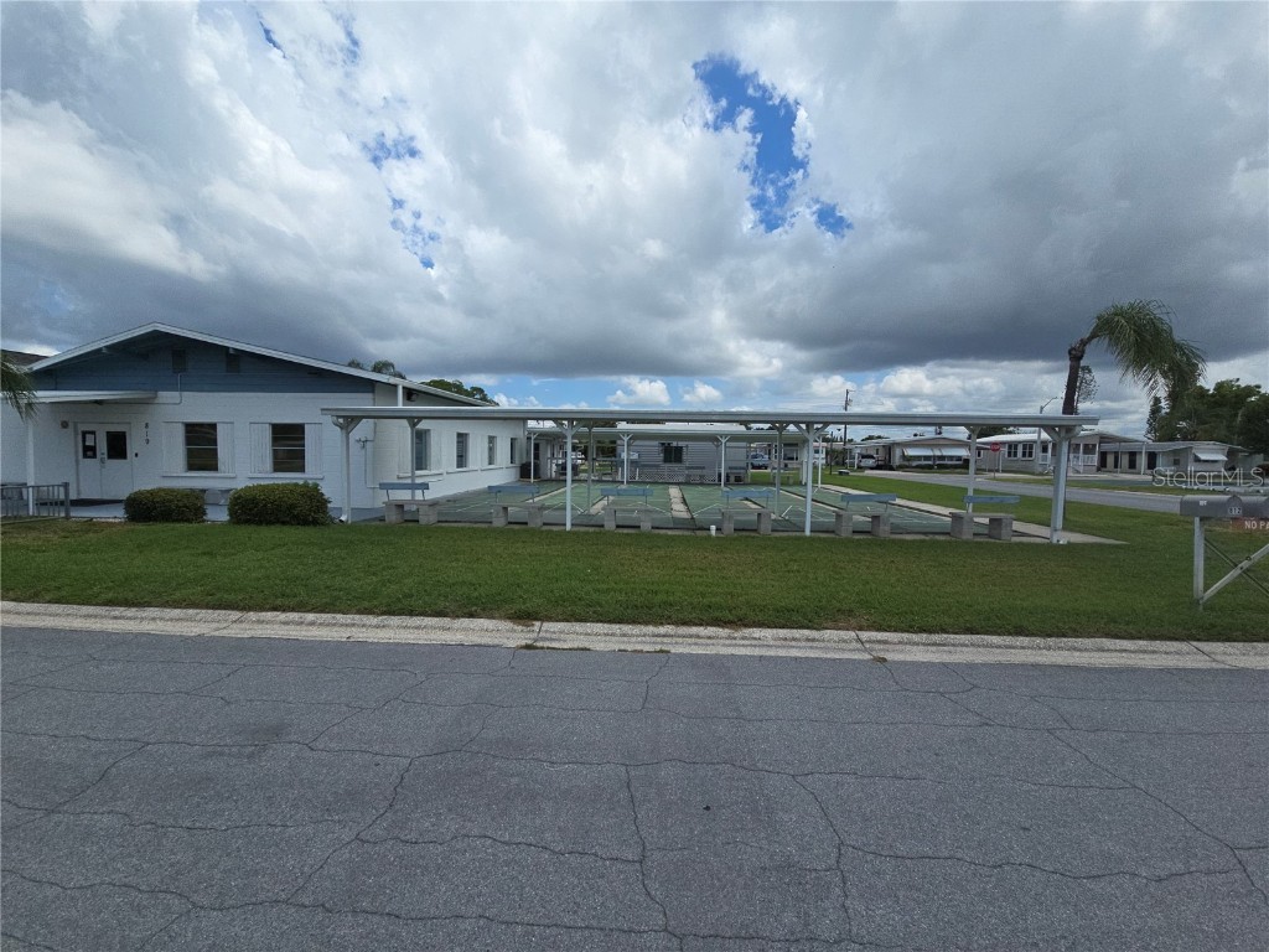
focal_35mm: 13
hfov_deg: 106.2
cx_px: 634
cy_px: 476
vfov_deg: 89.9
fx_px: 477
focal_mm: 2.2
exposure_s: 1/3882
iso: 50
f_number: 2.2
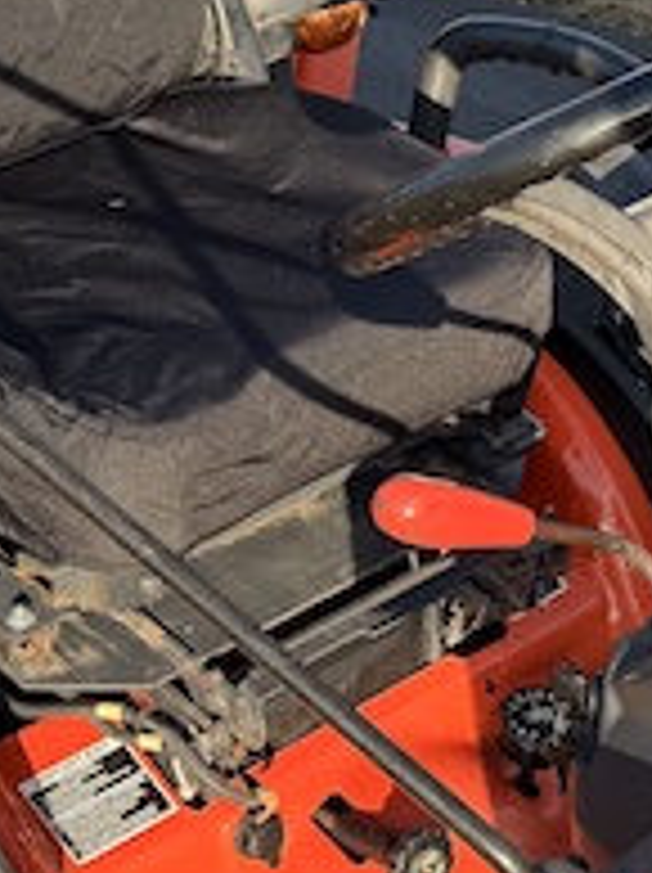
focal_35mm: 99
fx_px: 2492
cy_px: 598
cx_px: 665
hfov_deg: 14.6
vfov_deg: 19.8
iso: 80
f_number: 1.78
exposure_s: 1/822
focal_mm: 6.76
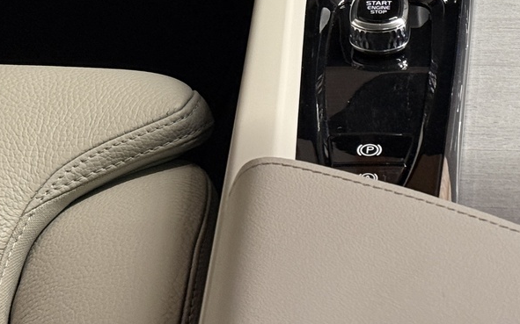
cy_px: -143
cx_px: 497
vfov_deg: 10.3
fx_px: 1757
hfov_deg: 16.5
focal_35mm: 124
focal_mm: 6.76
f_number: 1.78
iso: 200
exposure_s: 1/50
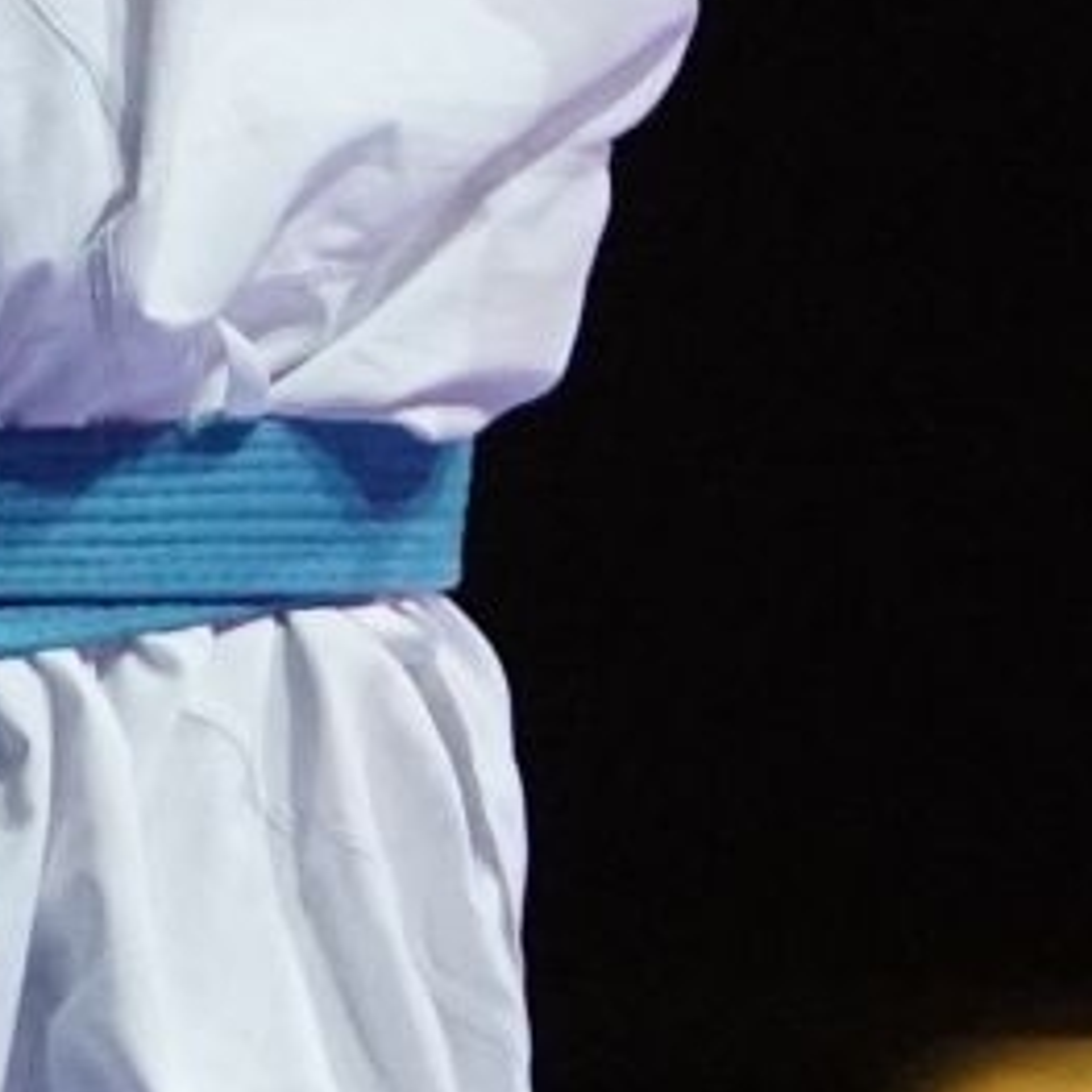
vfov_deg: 1.3
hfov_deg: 1.3
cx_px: -644
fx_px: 49431
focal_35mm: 1385
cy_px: -1063
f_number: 2.8
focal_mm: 159
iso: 6400
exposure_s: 1/1000
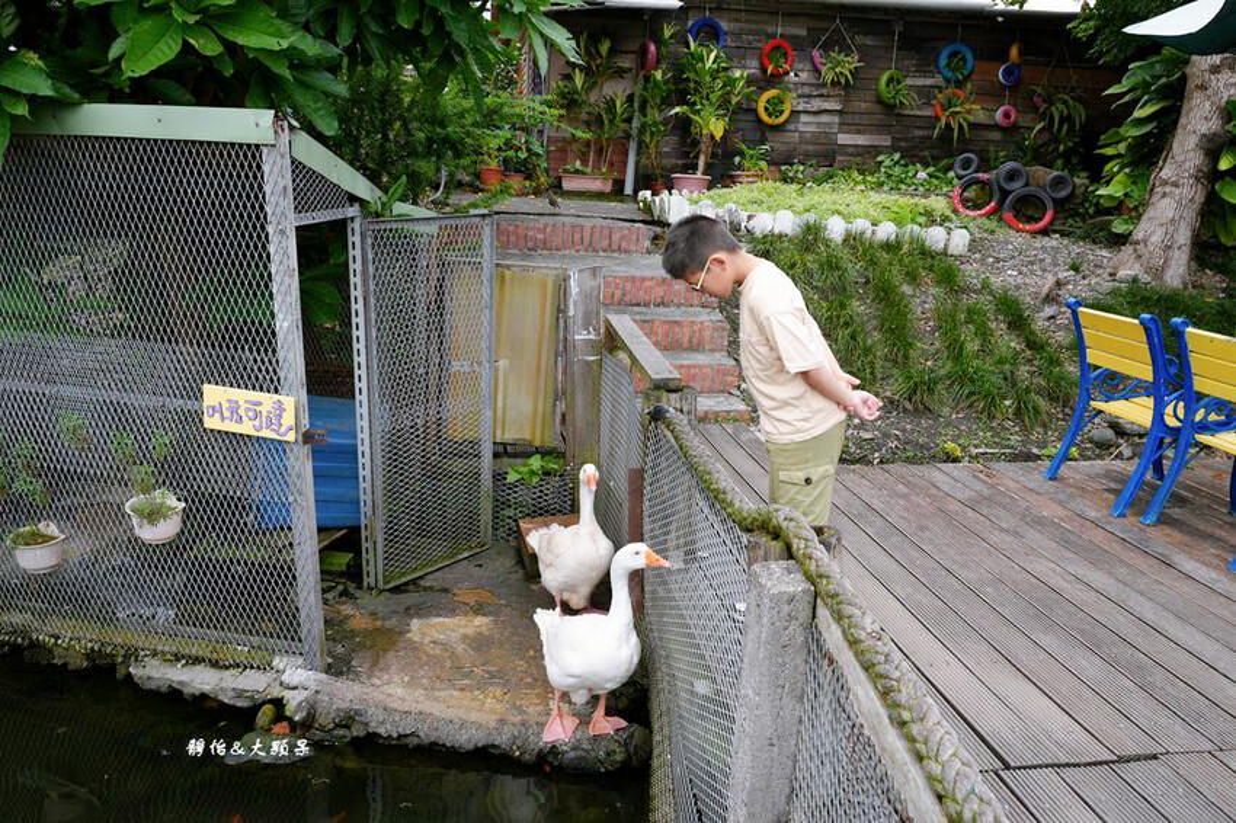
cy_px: 412
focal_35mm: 28
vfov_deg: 46.4
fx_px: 961
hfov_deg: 65.5
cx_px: 618
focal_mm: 28
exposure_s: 1/200
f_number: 7.1
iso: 320
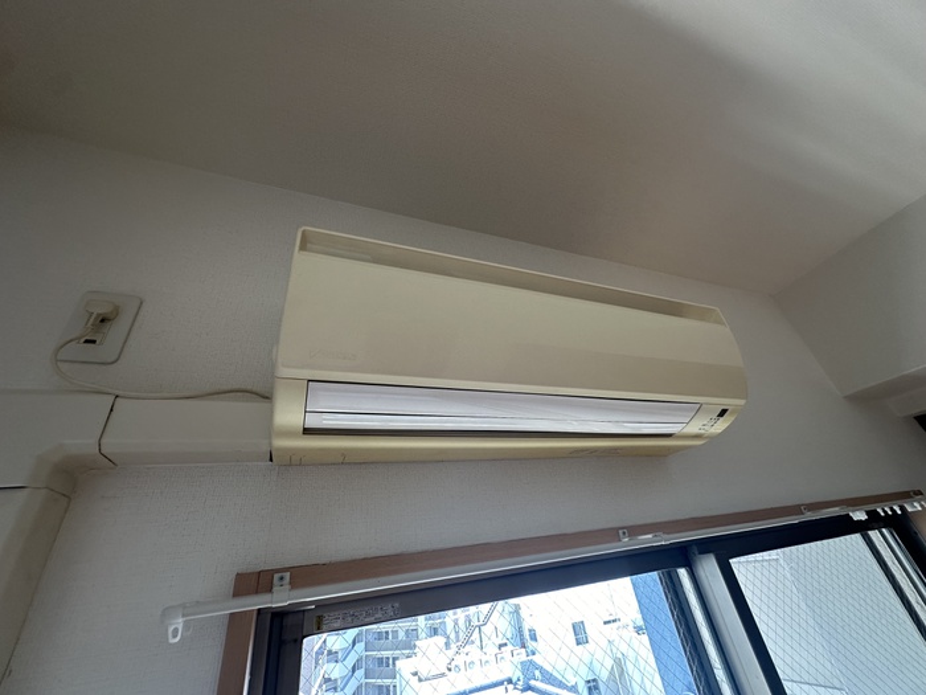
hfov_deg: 102.1
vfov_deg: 85.7
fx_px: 375
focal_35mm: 14
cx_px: 463
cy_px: 348
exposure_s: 1/99
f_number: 2.2
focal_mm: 2.22
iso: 100
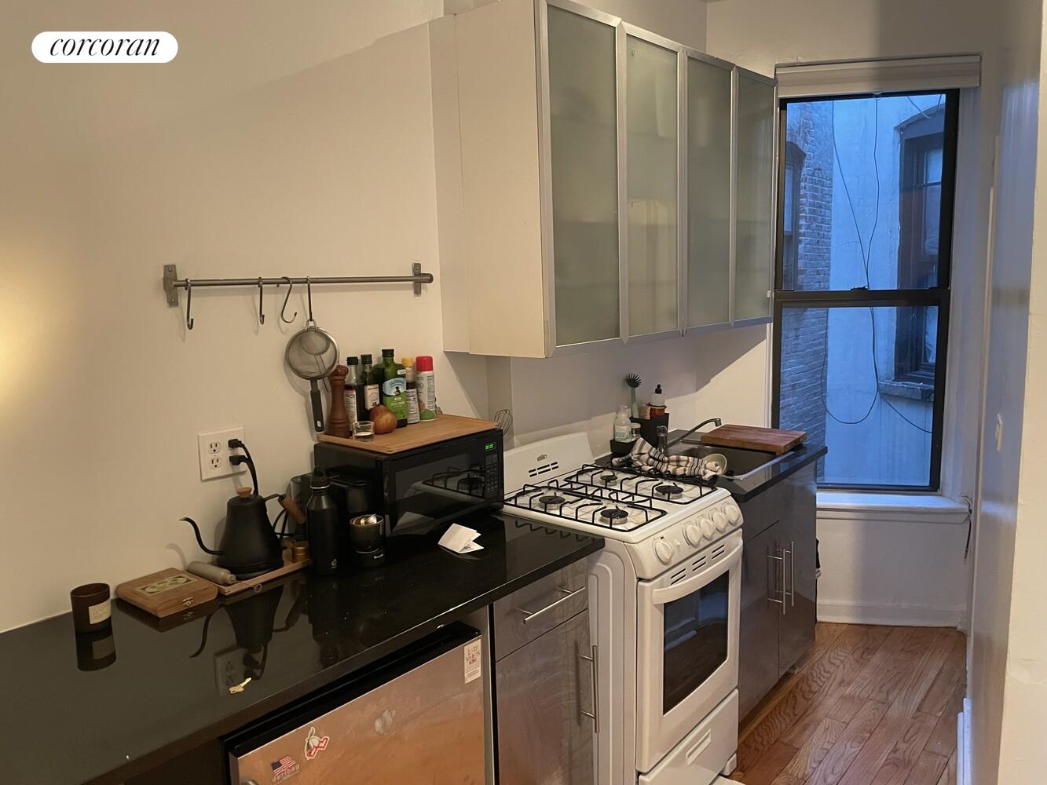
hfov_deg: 67.3
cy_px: 392
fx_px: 786
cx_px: 524
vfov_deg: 53.1
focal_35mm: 26
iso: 500
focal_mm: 4.2
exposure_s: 1/40
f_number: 1.6
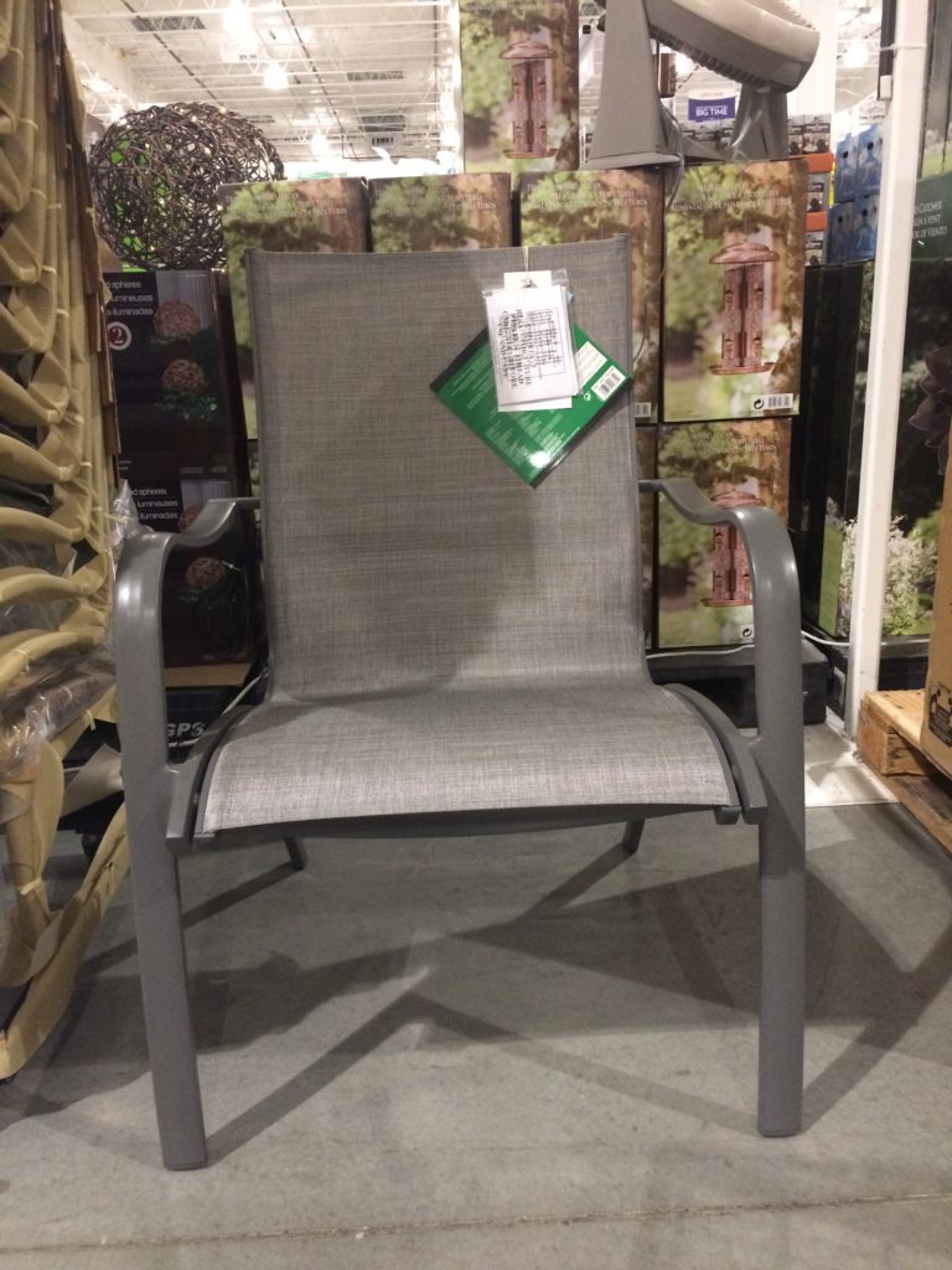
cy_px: 635
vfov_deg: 61.7
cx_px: 476
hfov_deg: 48.2
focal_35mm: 29
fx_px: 1063
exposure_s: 1/30
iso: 320
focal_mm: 4.15
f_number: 2.2
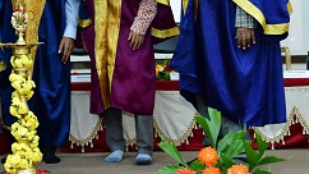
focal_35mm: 119
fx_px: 975
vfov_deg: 10.1
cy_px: 25
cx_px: 32
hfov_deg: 17.7
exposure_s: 1/125
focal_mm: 55
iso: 4000
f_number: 4.5
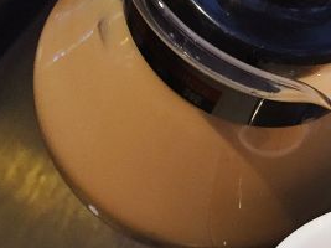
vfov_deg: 19.1
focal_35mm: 76
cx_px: 309
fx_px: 726
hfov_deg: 24.8
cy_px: 216
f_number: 2.2
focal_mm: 4.15
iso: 200
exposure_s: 1/33
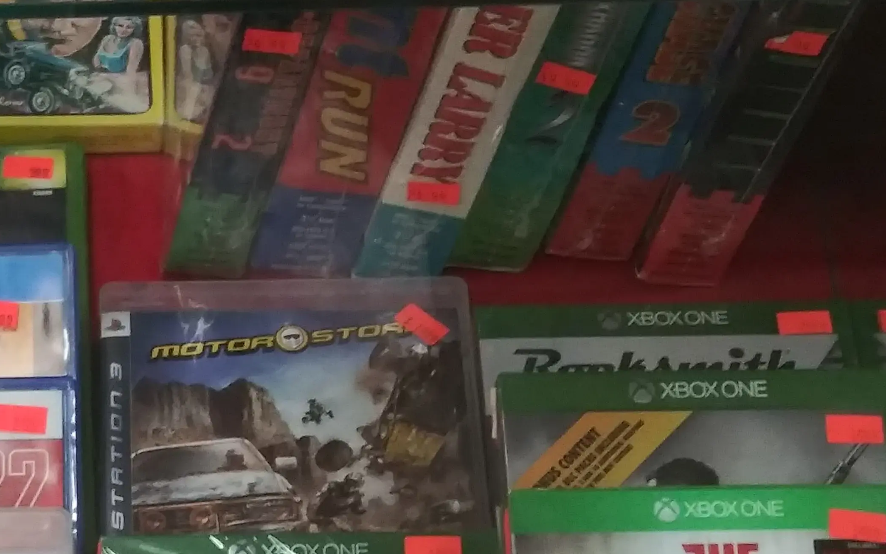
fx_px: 2704
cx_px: 80
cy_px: 547
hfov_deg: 18.3
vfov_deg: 11.6
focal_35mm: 112
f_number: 2.2
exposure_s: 1/30
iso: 150
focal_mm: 3.7
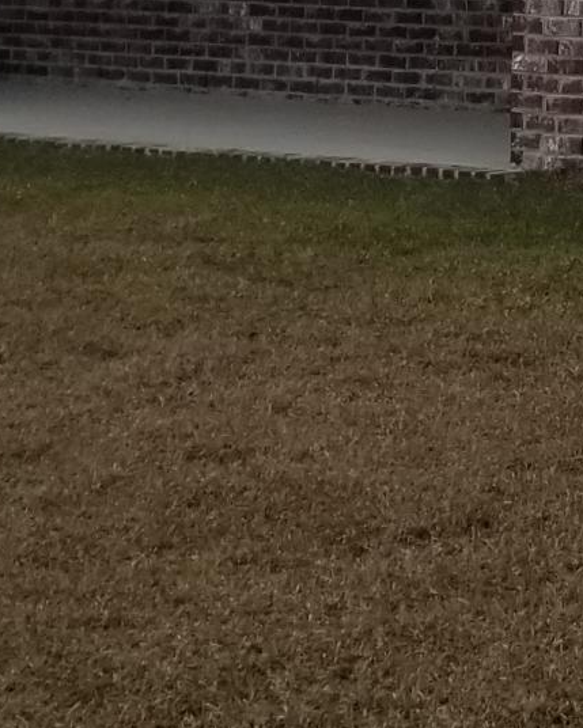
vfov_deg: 13.1
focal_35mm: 142
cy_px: -216
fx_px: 3062
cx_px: 606
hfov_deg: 10.8
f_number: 1.7
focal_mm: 4.3
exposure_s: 1/3000
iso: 50
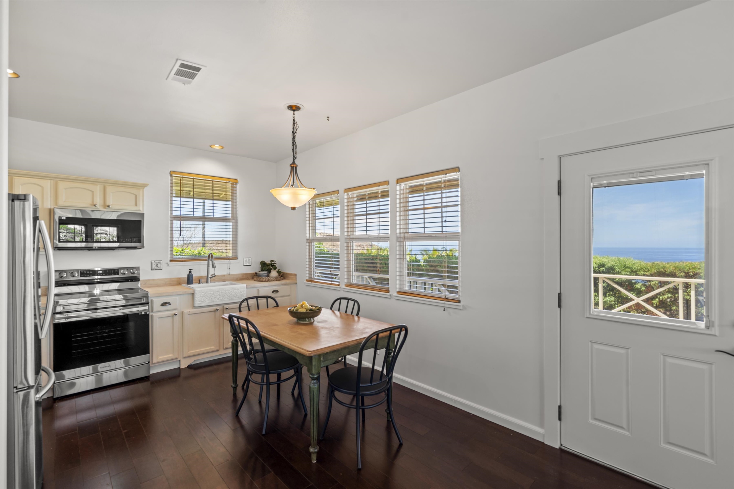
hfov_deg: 96.7
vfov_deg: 73.7
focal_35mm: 16
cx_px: 367
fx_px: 326
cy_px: 244
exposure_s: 1/3
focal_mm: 16
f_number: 8
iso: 100
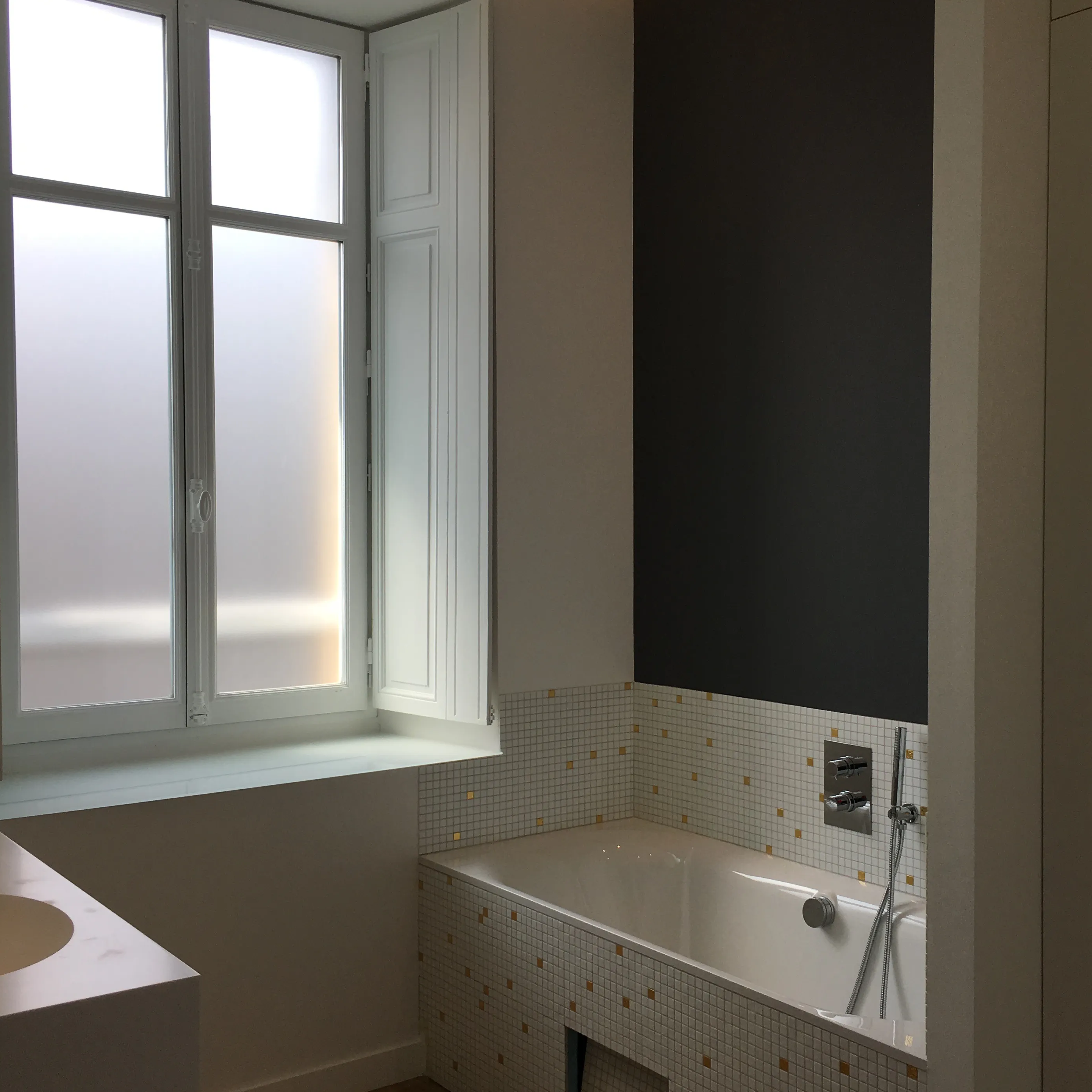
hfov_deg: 44.9
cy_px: 571
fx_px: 1321
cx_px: 586
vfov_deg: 44.9
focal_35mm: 37
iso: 25
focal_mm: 4.15
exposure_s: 1/326
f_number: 2.2
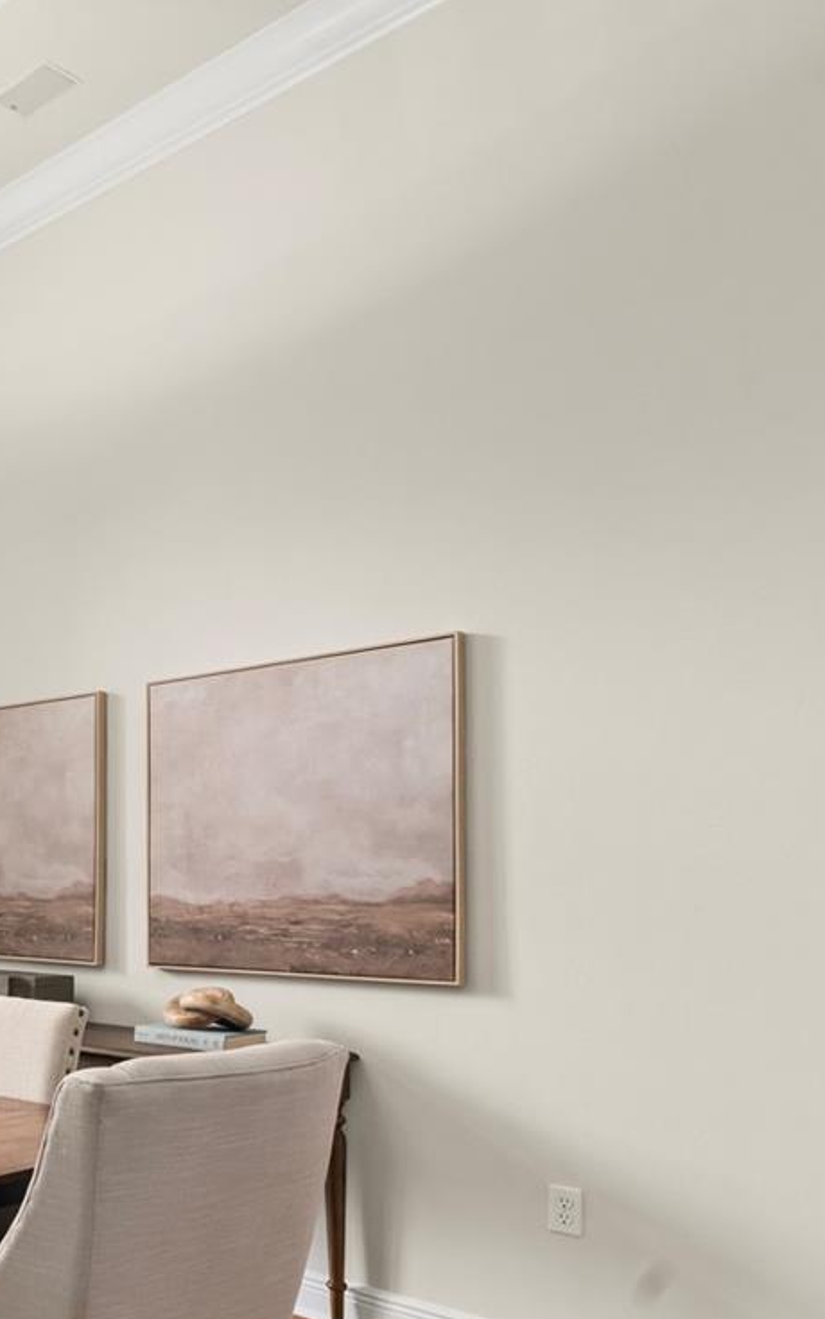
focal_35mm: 31
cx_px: -253
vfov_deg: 59.6
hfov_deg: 31.2
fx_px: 1115
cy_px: 896
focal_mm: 14
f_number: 8
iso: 400
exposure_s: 1/6
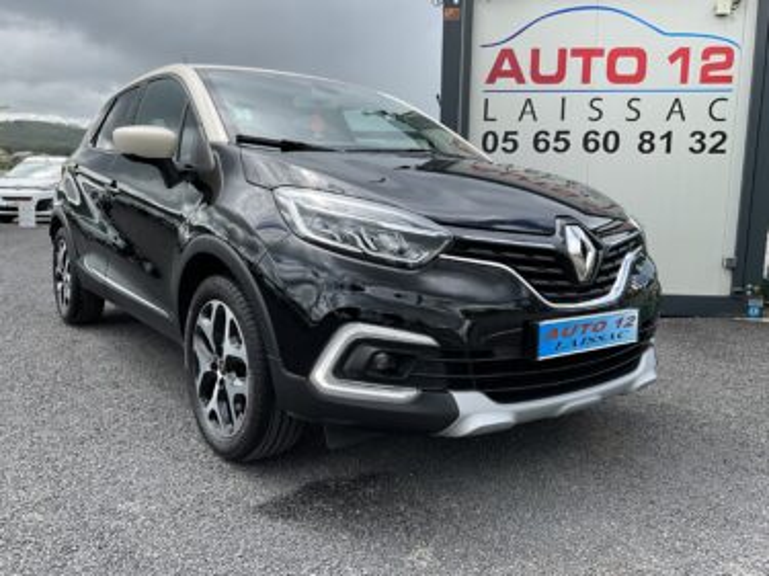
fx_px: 644
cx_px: 384
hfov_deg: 61.7
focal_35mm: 29
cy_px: 288
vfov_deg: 48.2
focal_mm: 3
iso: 25
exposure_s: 1/709
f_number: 1.8
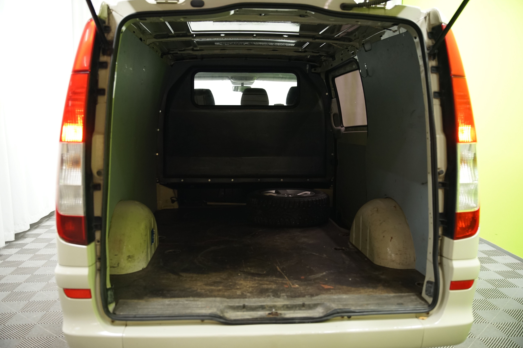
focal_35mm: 32
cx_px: 261
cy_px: 173
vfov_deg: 41.1
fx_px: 465
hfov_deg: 58.7
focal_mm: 31
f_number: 2.8
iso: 1250
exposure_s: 1/30
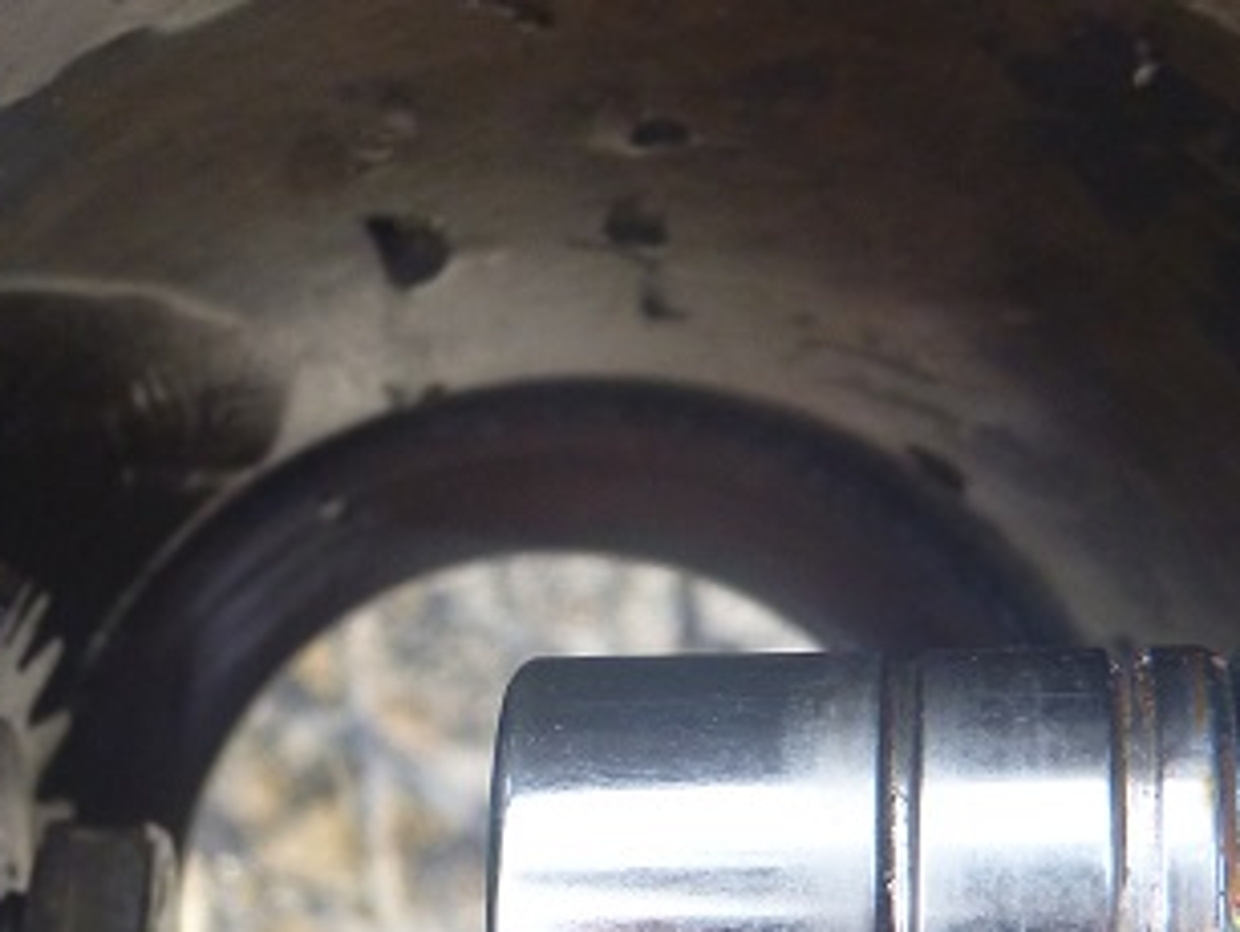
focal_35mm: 81
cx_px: -61
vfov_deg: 17.9
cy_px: 891
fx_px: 2904
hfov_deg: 22.9
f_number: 3.5
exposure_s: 1/125
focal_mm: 5.5
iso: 160
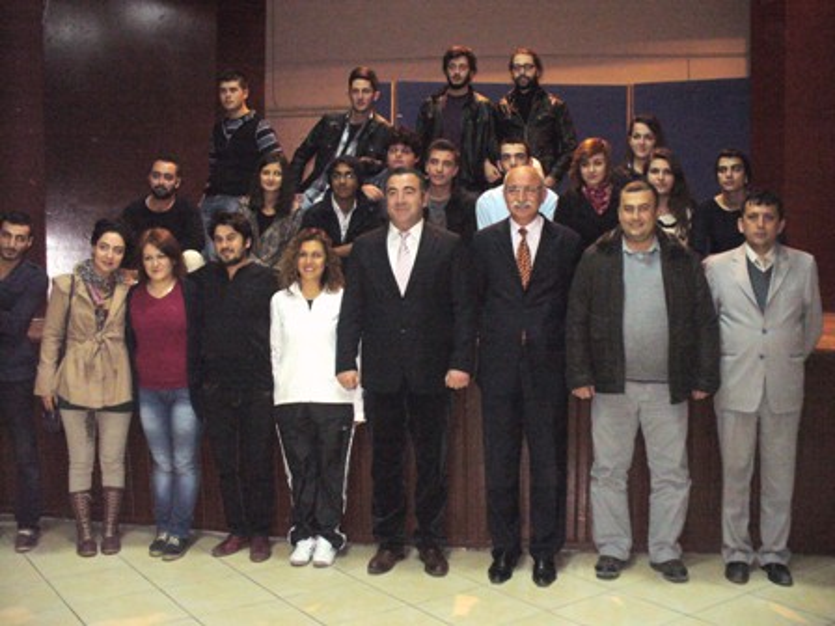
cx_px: 418
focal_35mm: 37
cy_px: 313
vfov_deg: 38.7
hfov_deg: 50.1
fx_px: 893
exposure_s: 1/30
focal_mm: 6.1
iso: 400
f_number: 2.8
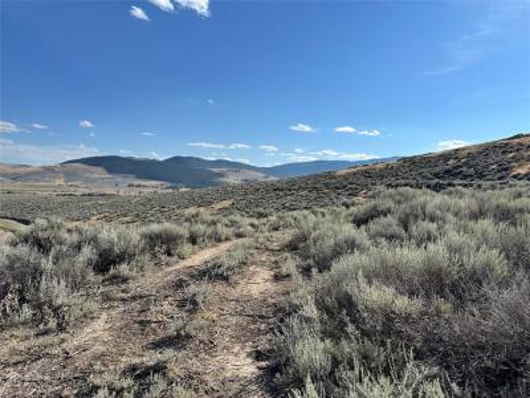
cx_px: 265
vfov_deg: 56.8
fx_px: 367
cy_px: 199
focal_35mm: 24
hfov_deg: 71.6
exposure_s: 1/7042
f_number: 1.78
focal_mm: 6.86
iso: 80
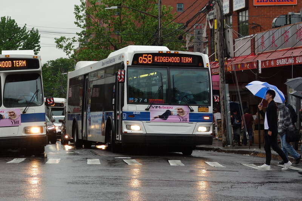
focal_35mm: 61
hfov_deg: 32.9
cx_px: 151
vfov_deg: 22.3
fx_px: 512
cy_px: 100
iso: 125
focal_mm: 22.49
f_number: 4
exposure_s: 1/100
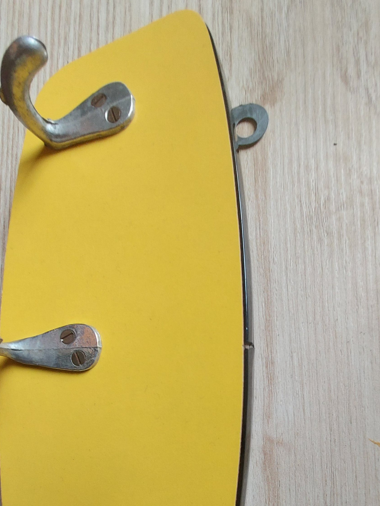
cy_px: 365
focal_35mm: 19
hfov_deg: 68.5
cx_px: 207
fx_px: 278
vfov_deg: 79.6
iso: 50
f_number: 2.2
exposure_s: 1/50
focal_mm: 1.42
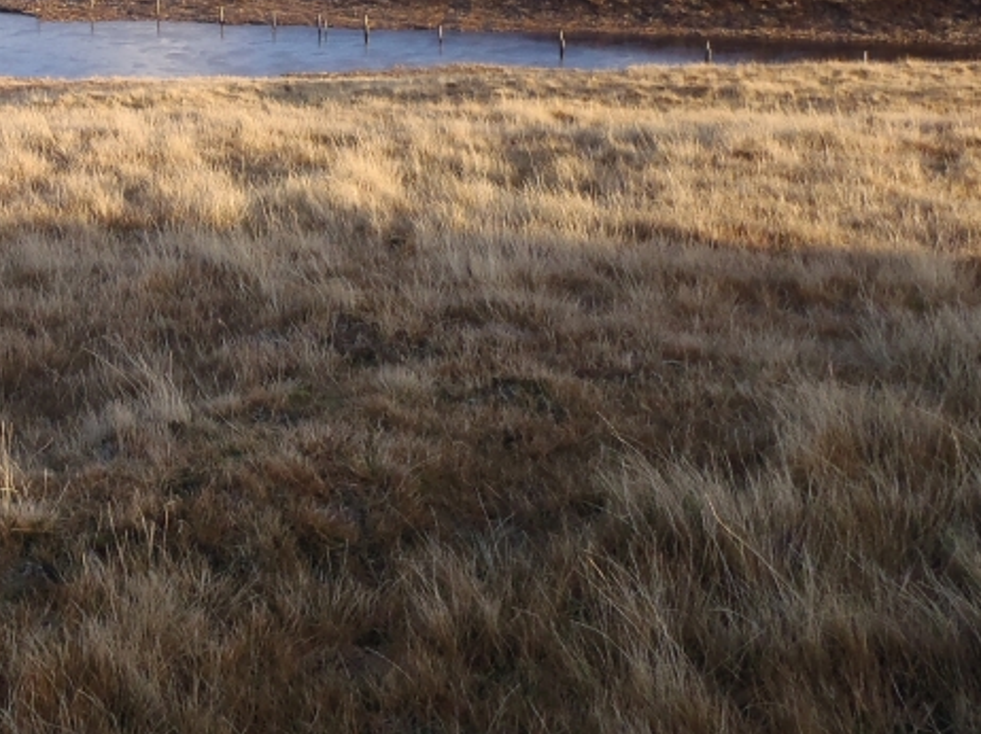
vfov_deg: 21.7
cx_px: 110
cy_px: -8
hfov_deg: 28.7
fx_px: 1841
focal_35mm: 65
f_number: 4.5
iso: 80
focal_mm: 5
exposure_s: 1/125
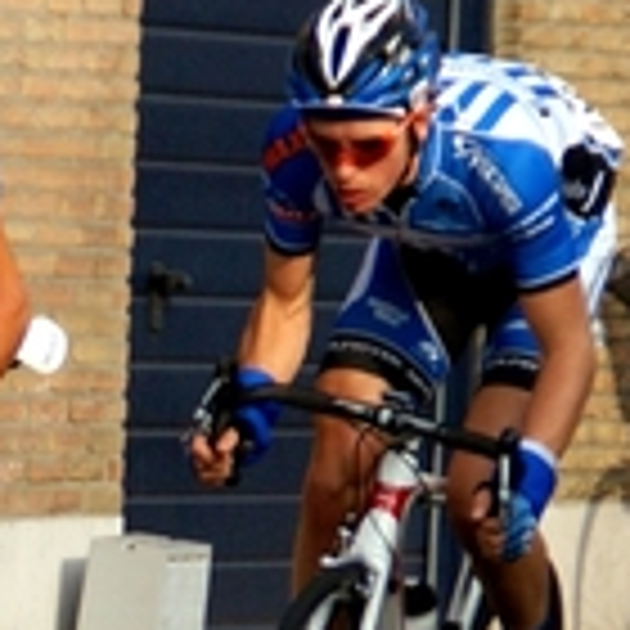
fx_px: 10151
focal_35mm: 493
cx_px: -716
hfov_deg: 3.5
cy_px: 592
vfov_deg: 3.6
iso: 200
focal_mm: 90
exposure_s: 1/1000
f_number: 5.6
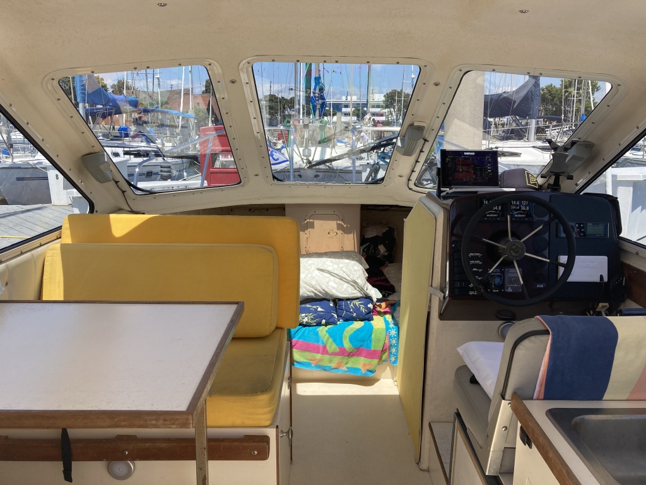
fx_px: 523
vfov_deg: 49.7
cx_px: 323
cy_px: 242
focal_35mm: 28
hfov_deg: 63.4
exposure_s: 1/787
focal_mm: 3.99
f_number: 1.8
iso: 20
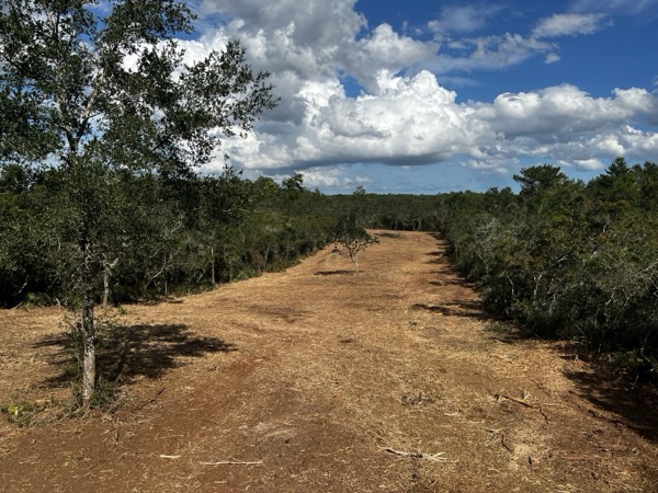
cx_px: 329
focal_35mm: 26
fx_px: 494
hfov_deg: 67.3
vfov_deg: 53.1
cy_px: 246
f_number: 1.5
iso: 50
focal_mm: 5.7
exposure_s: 1/6211
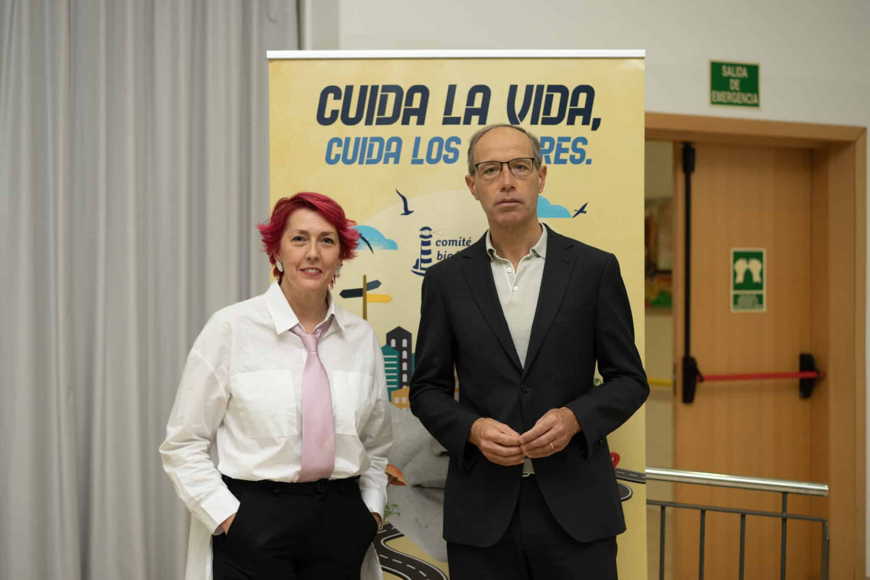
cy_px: 290
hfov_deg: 36.2
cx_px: 435
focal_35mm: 55
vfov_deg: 24.6
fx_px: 1329
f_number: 2.8
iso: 400
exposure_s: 1/160
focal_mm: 55
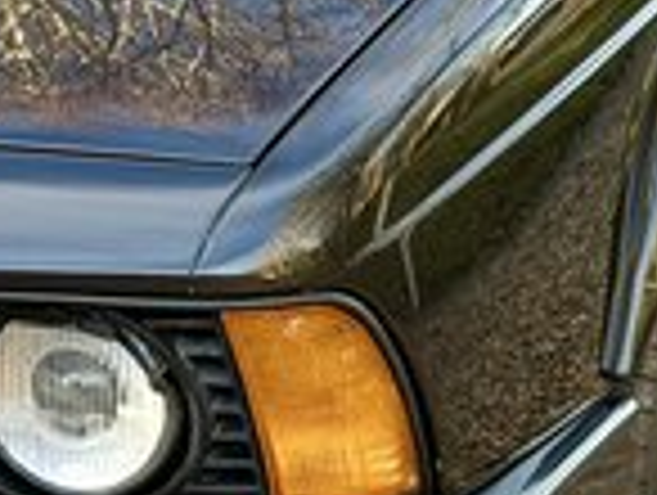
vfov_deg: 5.7
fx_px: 5000
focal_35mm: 263
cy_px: 180
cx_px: 9
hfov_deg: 7.5
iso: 64
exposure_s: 1/167
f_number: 1.78
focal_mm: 6.76
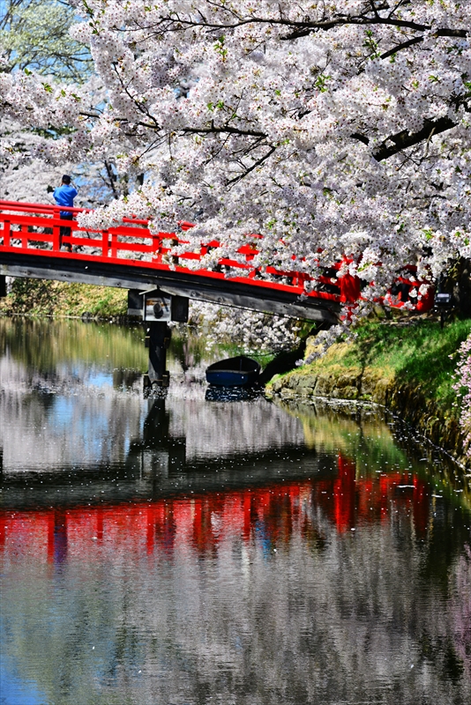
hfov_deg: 11.4
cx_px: 236
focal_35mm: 120
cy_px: 352
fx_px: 2353
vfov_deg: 17.1
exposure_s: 1/400
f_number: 10
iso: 400
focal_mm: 120
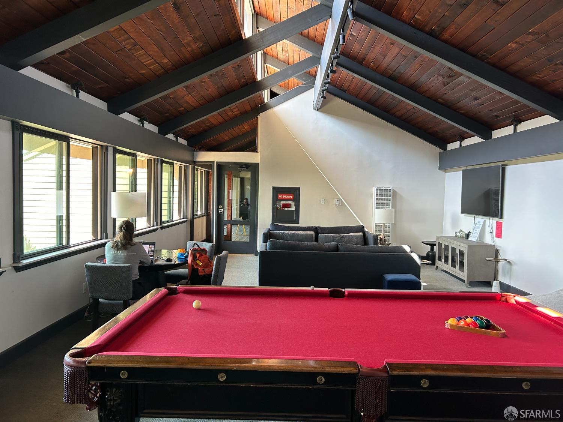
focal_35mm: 26
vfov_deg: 53.1
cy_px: 211
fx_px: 423
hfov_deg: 67.3
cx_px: 282
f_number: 1.5
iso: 125
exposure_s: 1/75
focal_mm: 5.7
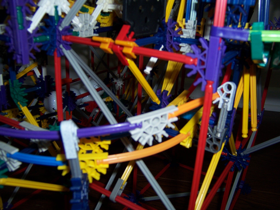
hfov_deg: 55.4
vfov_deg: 42.9
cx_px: 140
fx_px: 267
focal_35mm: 33
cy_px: 105
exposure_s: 1/60
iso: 80
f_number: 2.8
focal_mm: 5.5
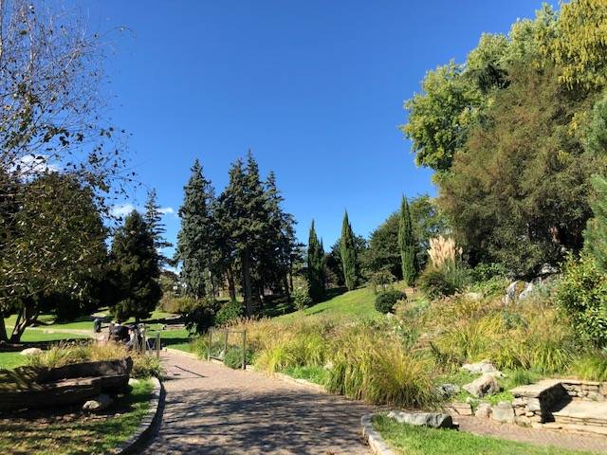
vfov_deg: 49.7
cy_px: 228
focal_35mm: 28
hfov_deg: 63.4
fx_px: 491
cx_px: 304
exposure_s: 1/1033
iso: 20
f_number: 1.8
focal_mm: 3.99
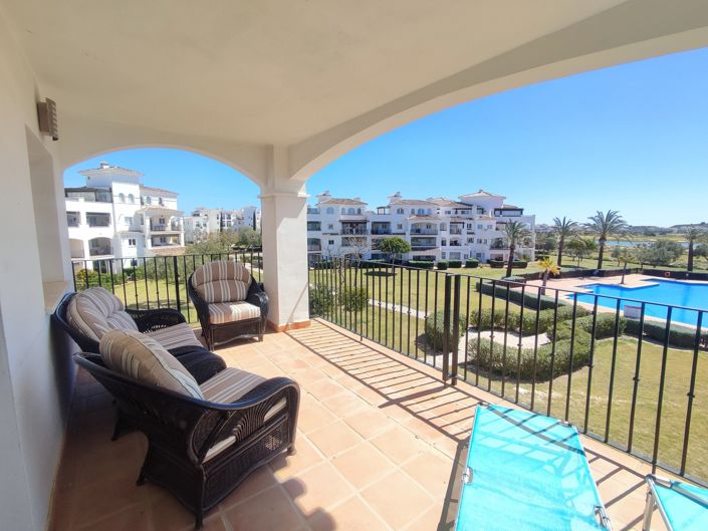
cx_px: 354
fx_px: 327
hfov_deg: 94.5
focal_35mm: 16
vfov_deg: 78.1
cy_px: 266
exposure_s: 1/1190
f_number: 2.2
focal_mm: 1.65
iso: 50
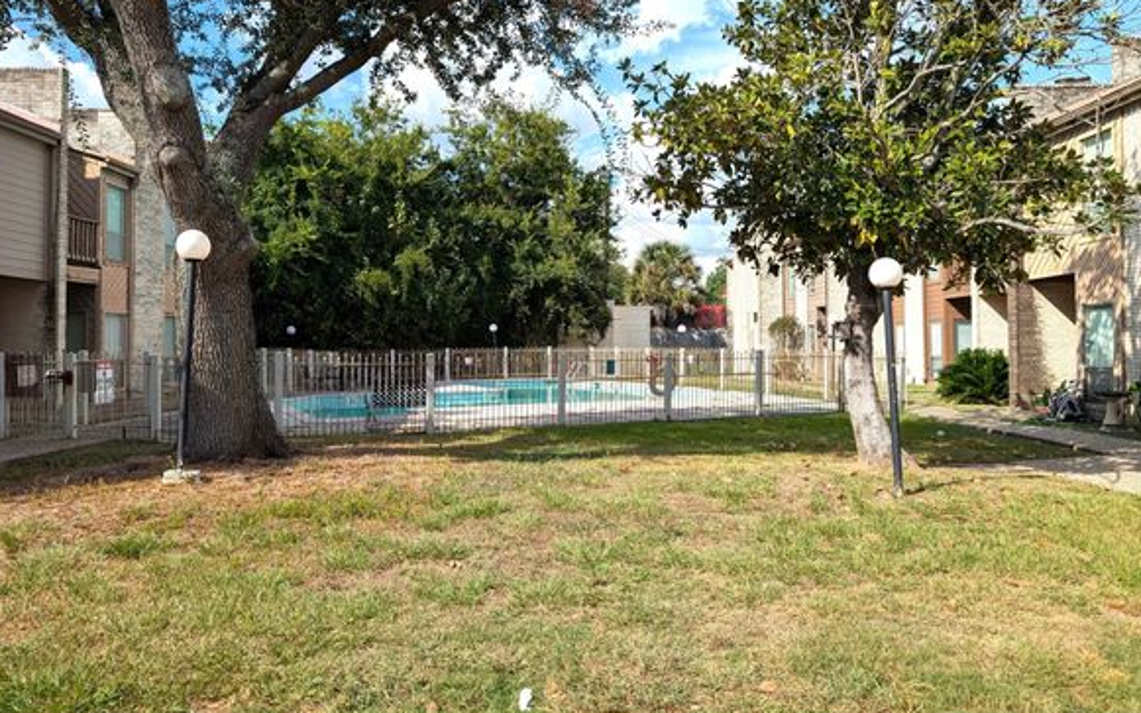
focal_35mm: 26
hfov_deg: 70.4
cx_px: 564
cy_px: 325
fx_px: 808
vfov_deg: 47.5
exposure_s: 1/1357
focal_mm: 6.9
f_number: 1.68
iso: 21
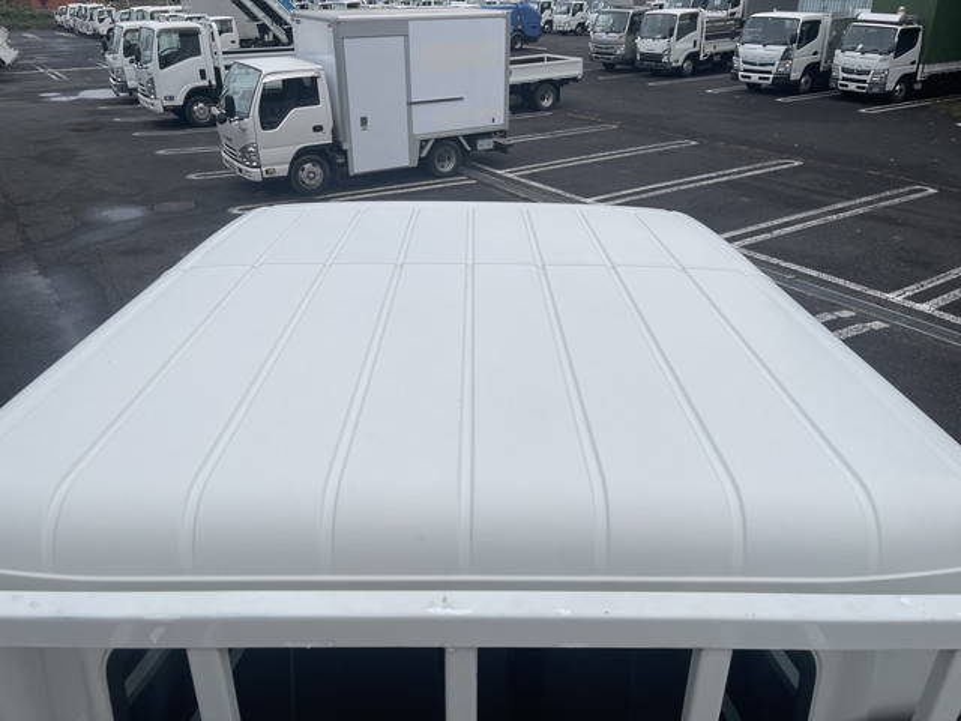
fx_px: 694
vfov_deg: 54.9
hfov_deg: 69.4
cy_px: 360
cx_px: 480
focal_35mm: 25
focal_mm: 5.1
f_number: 1.6
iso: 32
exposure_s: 1/514
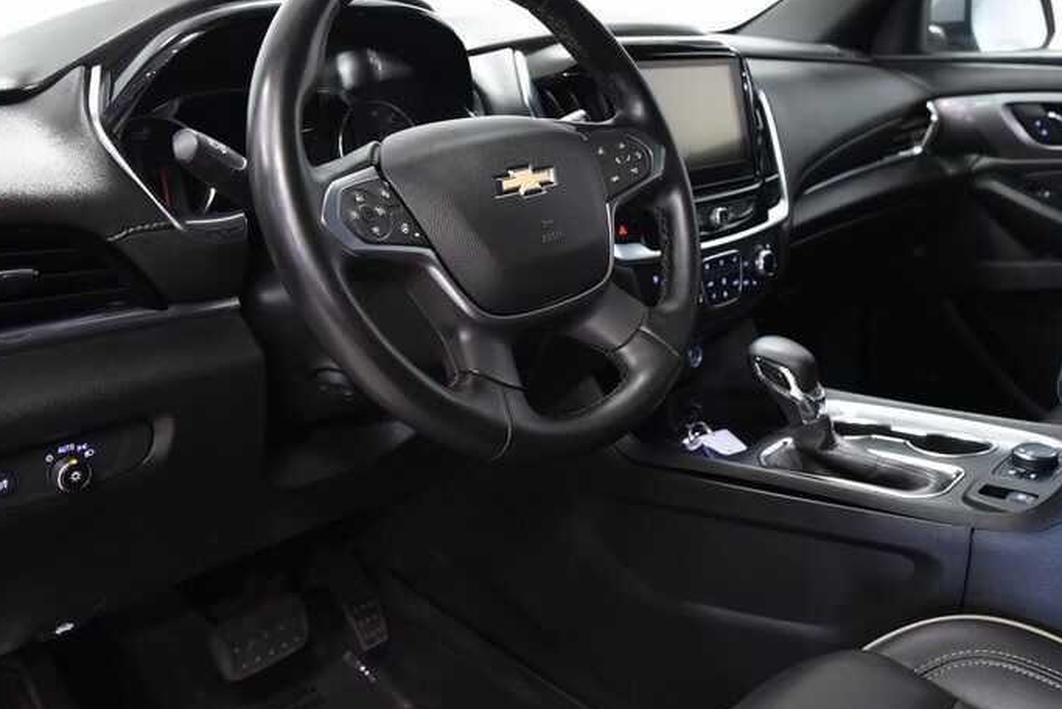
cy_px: 278
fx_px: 1062
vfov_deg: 36.7
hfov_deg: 52.2
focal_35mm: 36
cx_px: 703
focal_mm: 24
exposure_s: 1/15
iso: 1600
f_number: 4
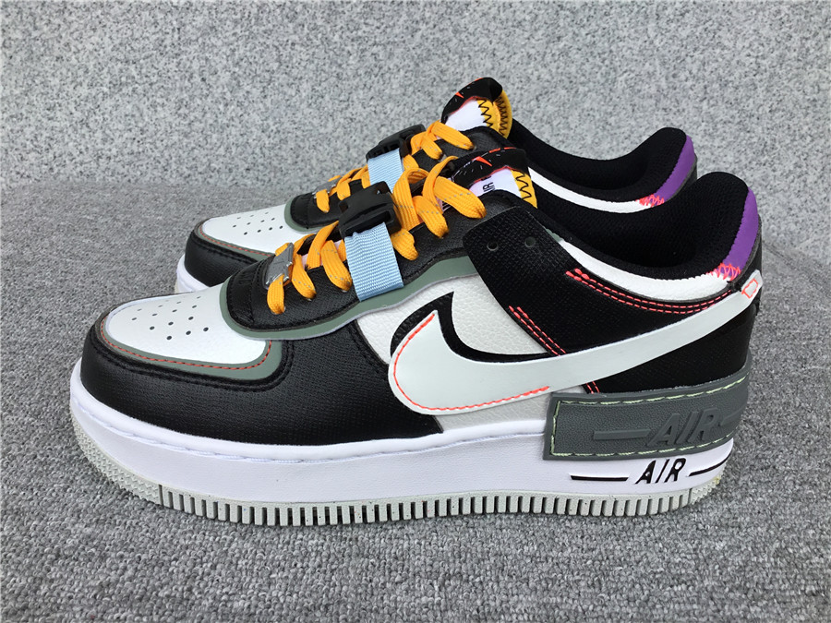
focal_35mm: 31
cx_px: 416
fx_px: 744
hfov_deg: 58.4
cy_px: 312
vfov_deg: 45.4
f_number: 2.4
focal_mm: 3.3
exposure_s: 1/384
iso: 25
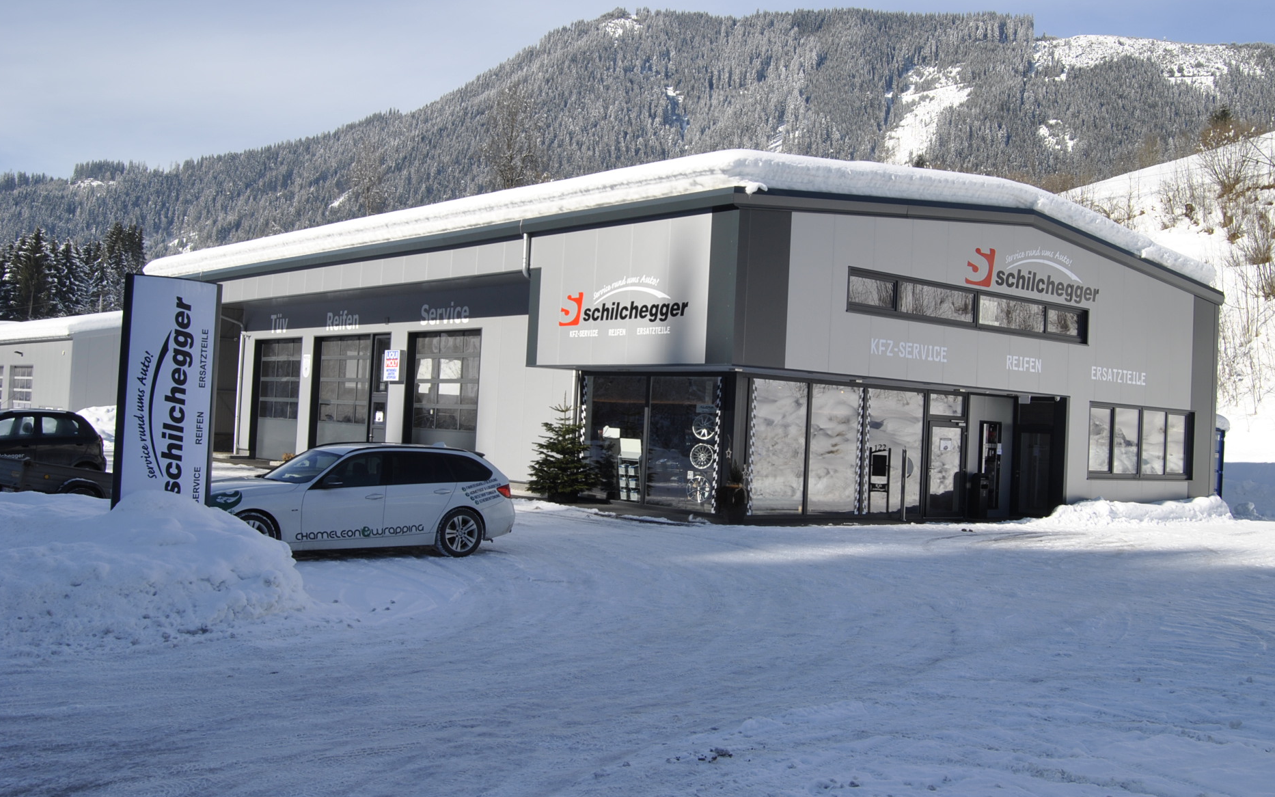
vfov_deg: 34.8
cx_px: 655
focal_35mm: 37
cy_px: 371
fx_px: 1269
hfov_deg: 53.3
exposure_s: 1/320
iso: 100
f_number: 9
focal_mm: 23
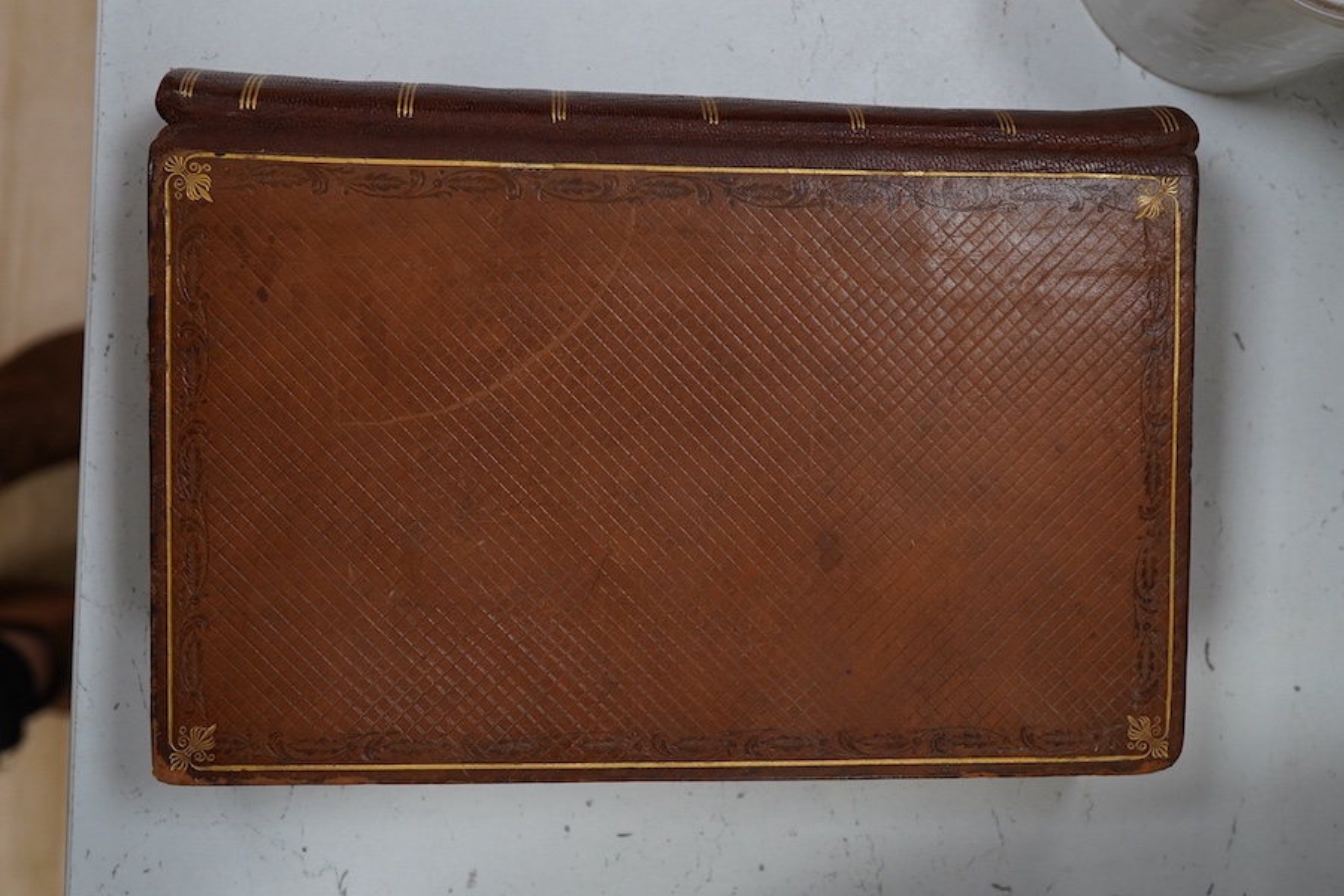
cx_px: 672
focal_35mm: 45
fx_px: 1680
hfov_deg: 43.6
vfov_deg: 29.9
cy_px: 448
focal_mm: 30
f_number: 5.6
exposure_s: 1/125
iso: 1250
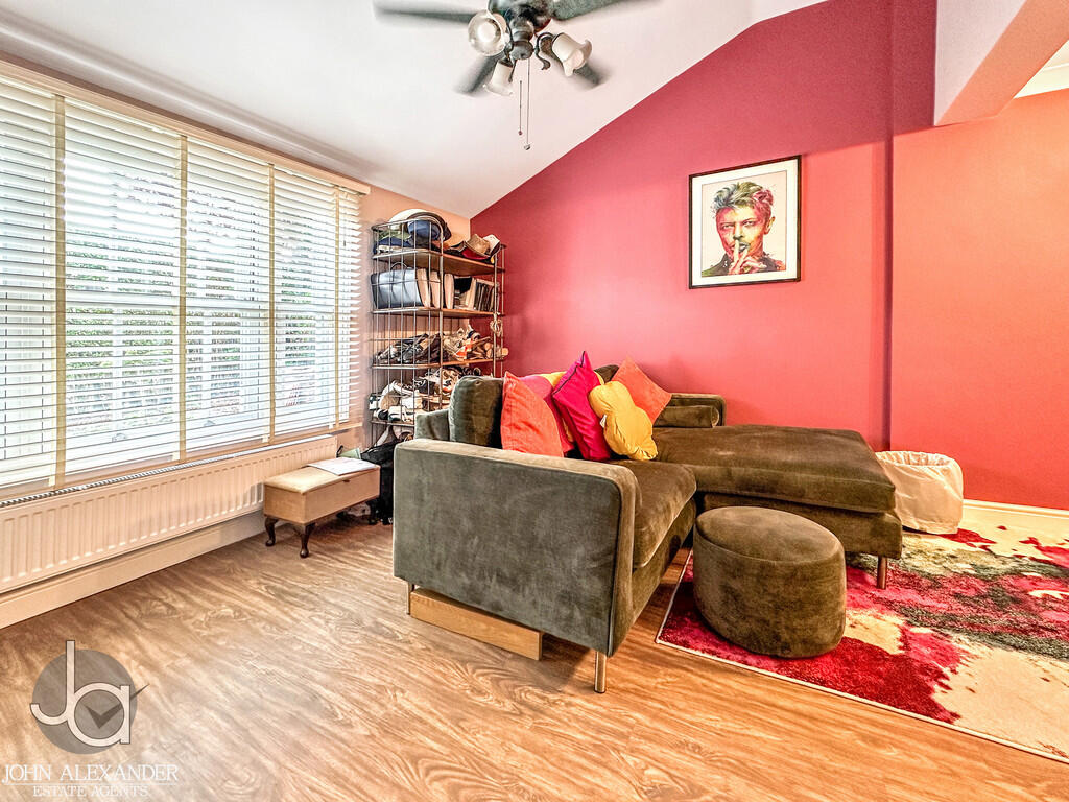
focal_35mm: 14
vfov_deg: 85.7
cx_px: 534
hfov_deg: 102.1
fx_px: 432
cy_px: 401
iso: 160
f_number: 2.2
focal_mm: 2.22
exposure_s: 1/50
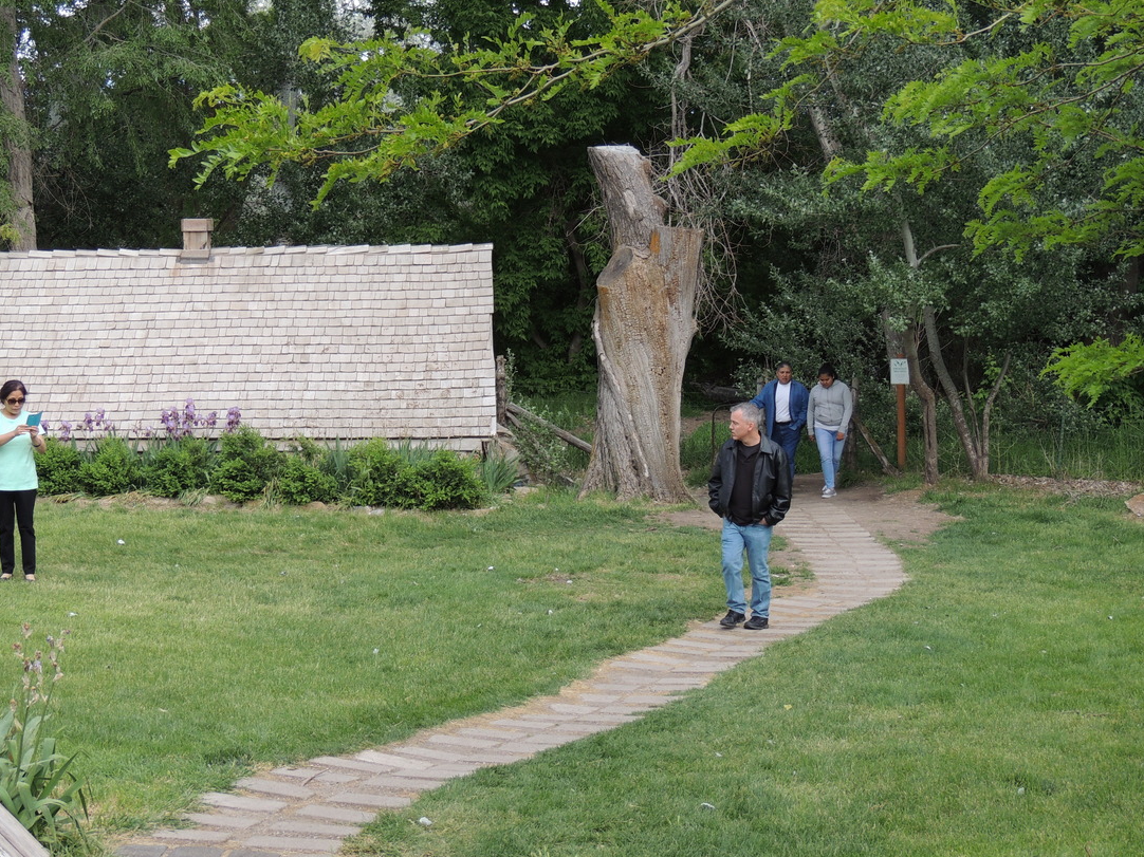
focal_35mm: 71
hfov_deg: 27.4
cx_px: 488
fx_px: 2346
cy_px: 402
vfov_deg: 20.7
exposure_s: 1/250
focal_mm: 10.7
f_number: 3.7
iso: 100
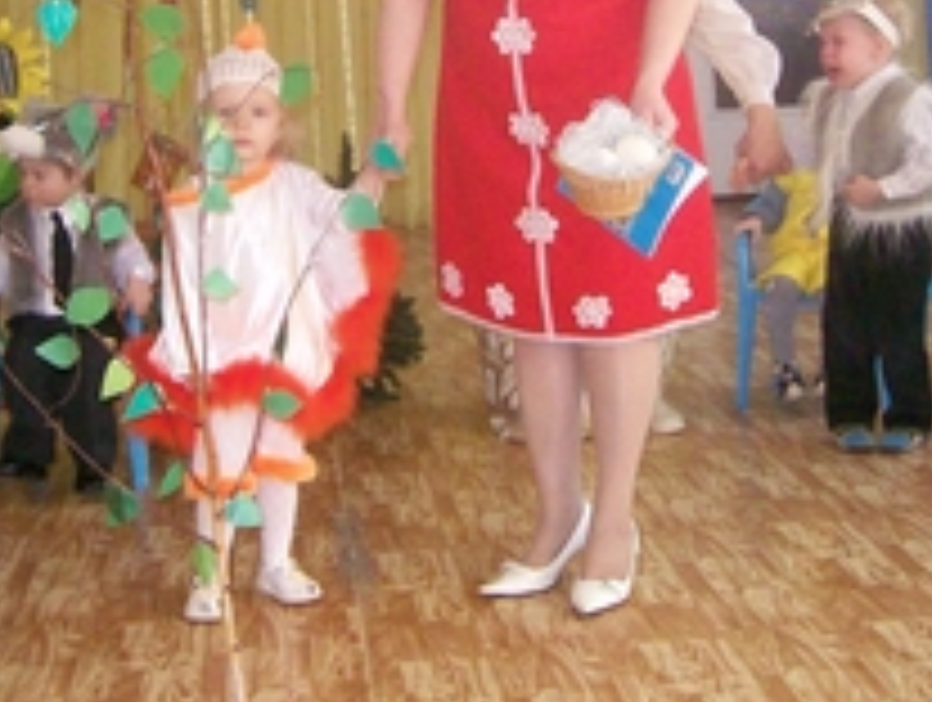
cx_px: 455
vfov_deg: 19.0
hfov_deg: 25.6
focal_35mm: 76
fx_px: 2050
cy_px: 45
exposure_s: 1/125
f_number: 2.8
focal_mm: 5.8
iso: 400
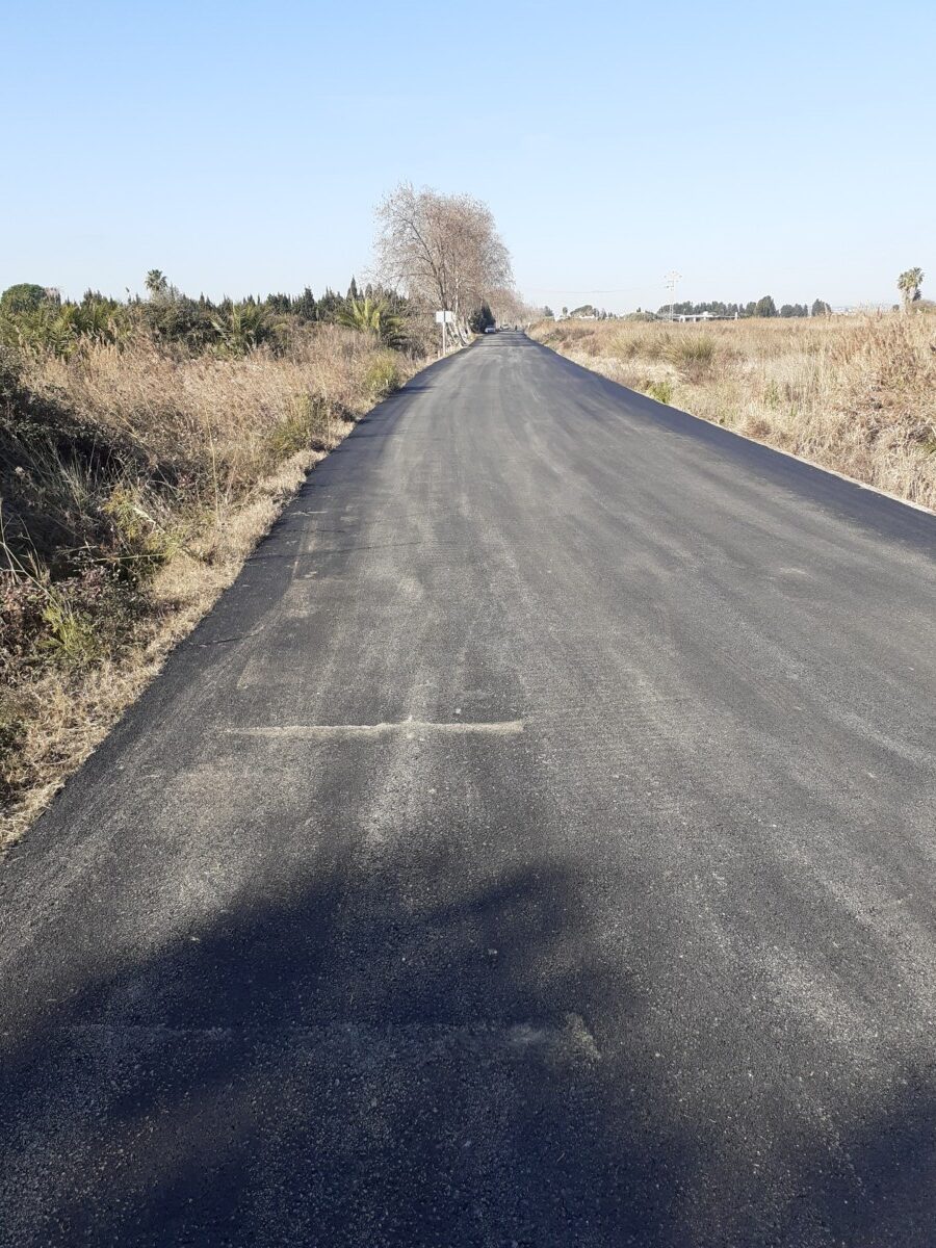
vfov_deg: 65.3
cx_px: 468
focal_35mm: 27
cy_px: 624
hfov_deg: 51.4
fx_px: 973
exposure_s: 1/978
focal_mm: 3.6
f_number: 1.9
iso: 40
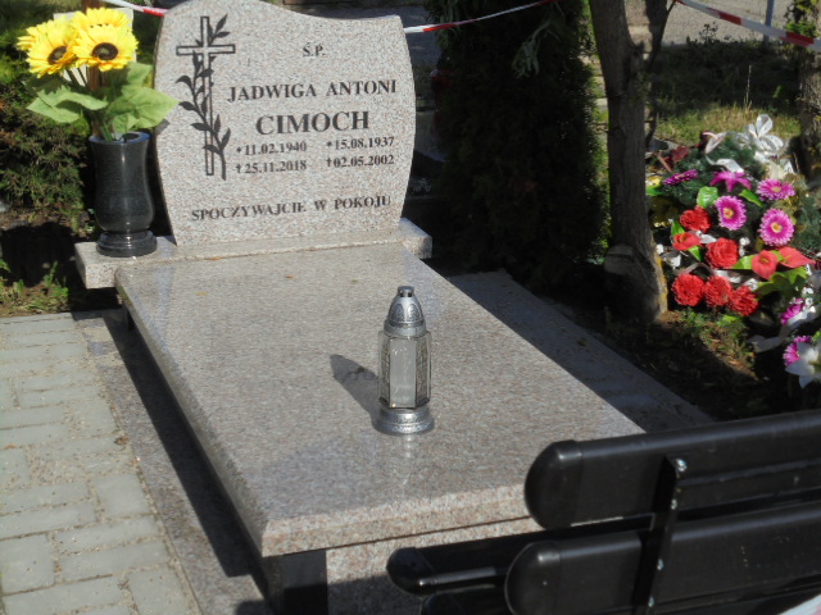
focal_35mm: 56
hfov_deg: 34.3
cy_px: 308
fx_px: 1328
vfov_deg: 26.1
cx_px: 410
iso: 100
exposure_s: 1/640
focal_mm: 10.1
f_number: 5.2
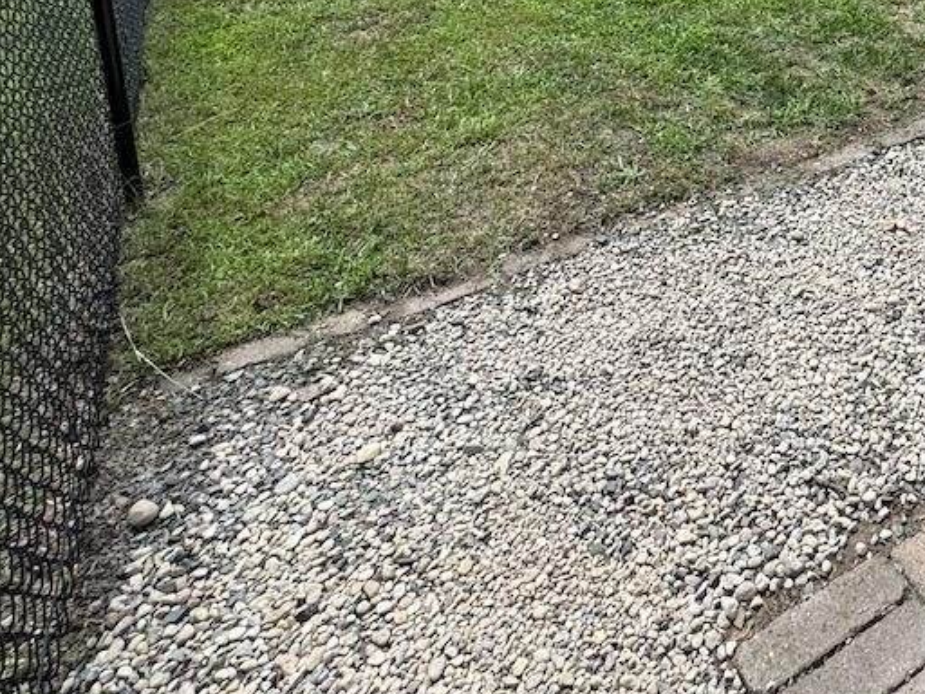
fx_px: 935
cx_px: 918
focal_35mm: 35
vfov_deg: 32.9
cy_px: -150
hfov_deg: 44.9
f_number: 2.2
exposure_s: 1/687
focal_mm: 2.22
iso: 40
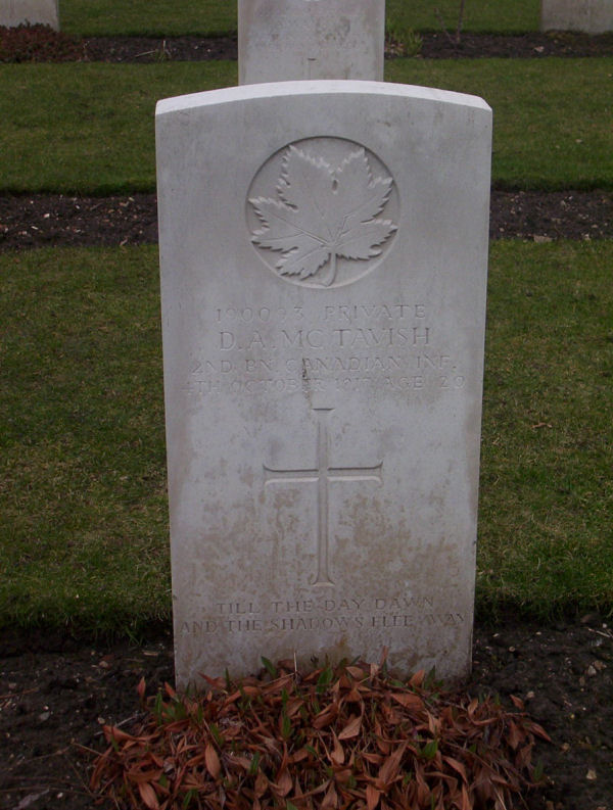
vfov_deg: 24.0
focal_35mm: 81
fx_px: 1902
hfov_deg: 18.3
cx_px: 306
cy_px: 405
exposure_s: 1/372
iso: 100
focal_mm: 10.76
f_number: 3.62
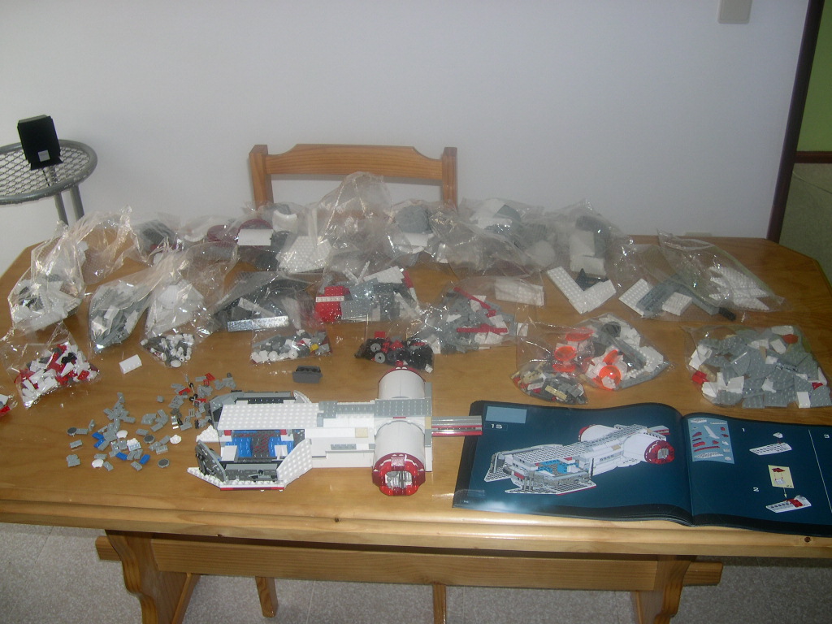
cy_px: 312
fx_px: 913
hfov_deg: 49.0
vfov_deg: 37.7
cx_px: 416
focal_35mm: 38
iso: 100
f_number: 2.8
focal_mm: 8
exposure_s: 1/60
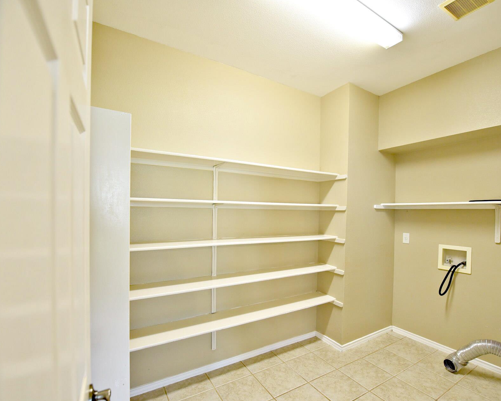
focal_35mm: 17
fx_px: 252
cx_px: 269
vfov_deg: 76.9
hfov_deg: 89.5
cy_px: 215
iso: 800
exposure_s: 1/60
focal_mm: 14
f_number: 3.2
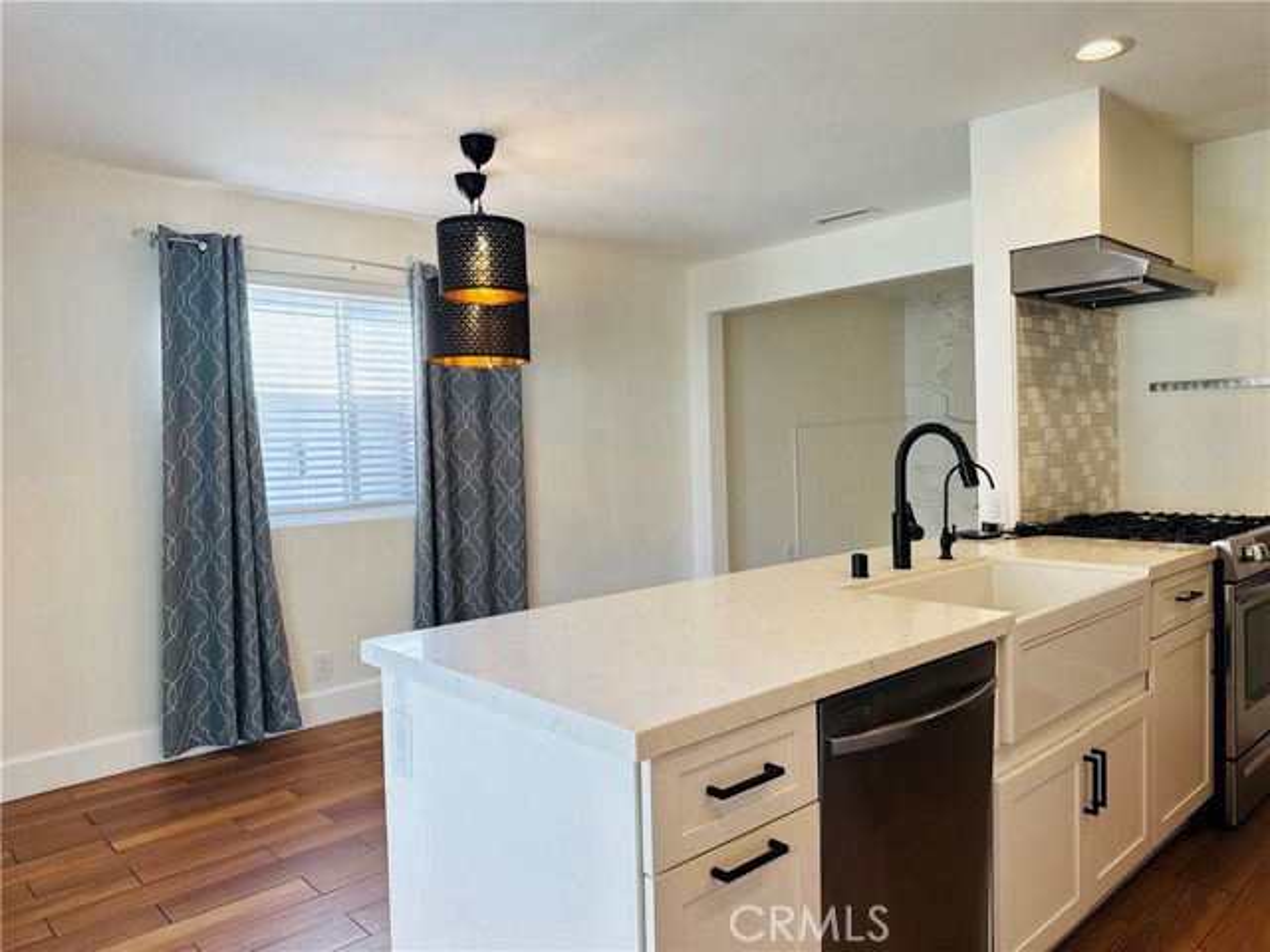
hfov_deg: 71.6
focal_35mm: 24
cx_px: 635
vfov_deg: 56.8
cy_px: 476
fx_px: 881
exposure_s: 1/124
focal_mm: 6.76
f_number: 1.78
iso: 50
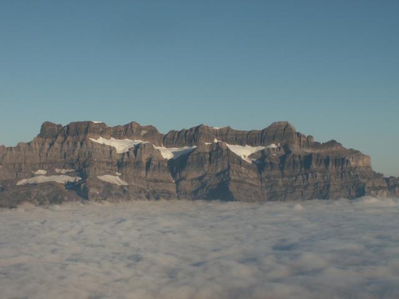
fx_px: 864
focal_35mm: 75
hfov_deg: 26.0
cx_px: 200
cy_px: 150
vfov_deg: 19.6
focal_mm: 12.44
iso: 50
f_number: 8
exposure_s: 1/250
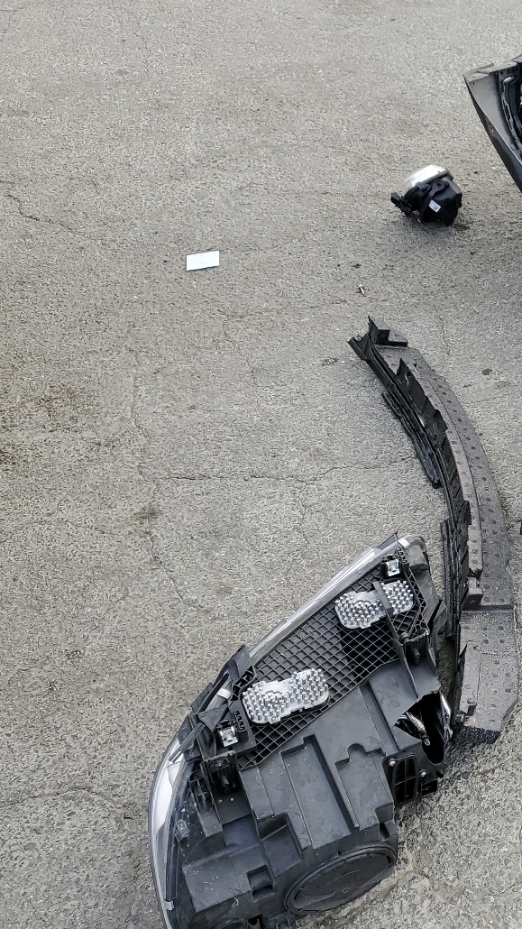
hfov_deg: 23.6
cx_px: 694
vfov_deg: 46.4
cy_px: 494
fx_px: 1083
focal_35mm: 44
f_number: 1.5
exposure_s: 1/312
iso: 50
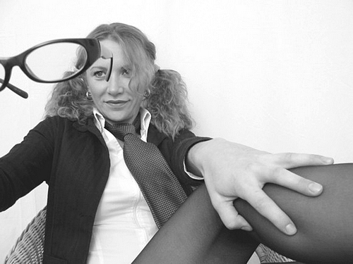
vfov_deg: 39.7
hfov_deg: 51.4
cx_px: 176
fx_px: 367
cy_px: 132
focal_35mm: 36
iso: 200
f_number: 2.8
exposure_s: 1/20
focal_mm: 6
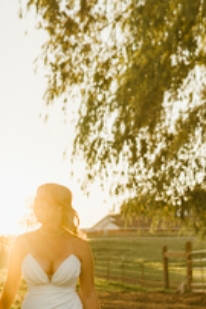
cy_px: 285
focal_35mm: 104
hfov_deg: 13.1
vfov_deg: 19.2
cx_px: 11
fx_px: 891
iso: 160
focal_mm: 35
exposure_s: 1/3200
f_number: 2
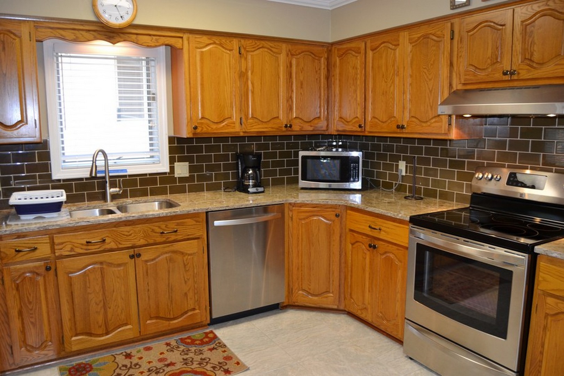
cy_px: 188
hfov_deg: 67.4
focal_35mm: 27
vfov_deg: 47.9
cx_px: 282
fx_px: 423
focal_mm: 18
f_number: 4
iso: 400
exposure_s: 1/60
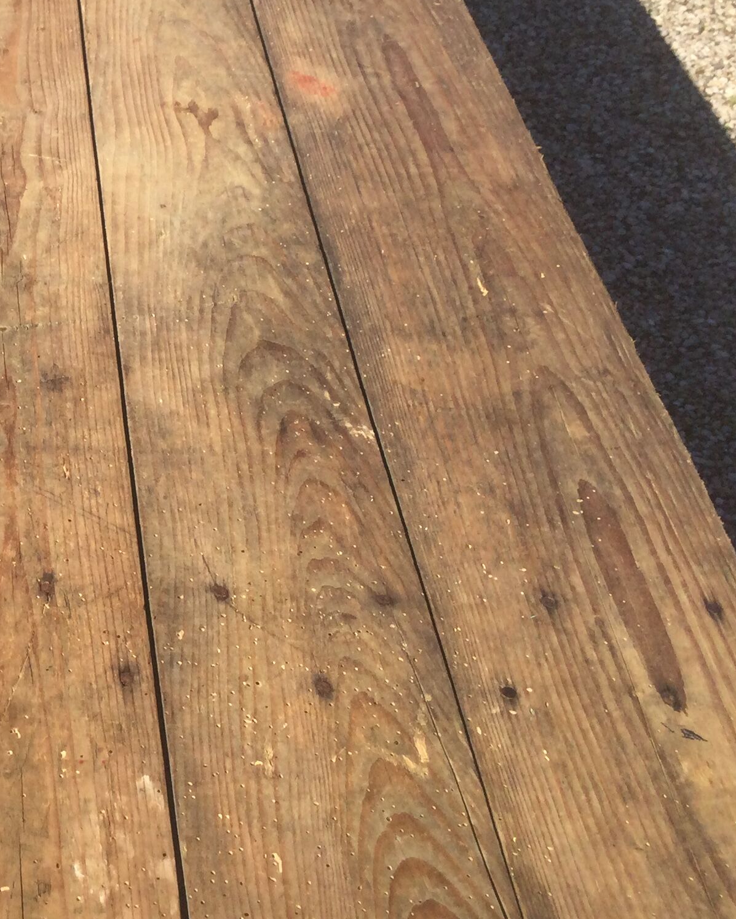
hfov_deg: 21.7
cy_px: 266
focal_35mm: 66
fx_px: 1797
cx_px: -108
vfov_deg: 28.4
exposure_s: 1/1164
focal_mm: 3.3
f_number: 2.4
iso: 25
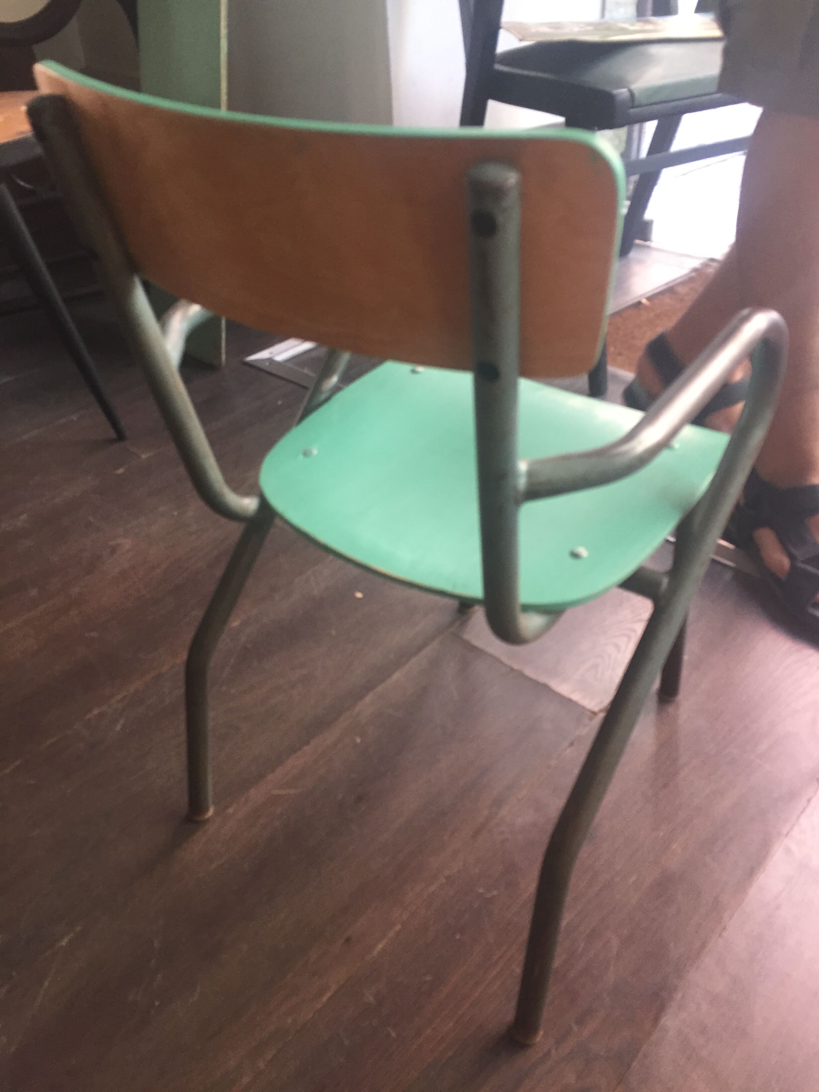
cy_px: 546
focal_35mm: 29
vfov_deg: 61.7
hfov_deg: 48.2
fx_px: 915
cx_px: 410
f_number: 2.2
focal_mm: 4.15
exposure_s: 1/33
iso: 64
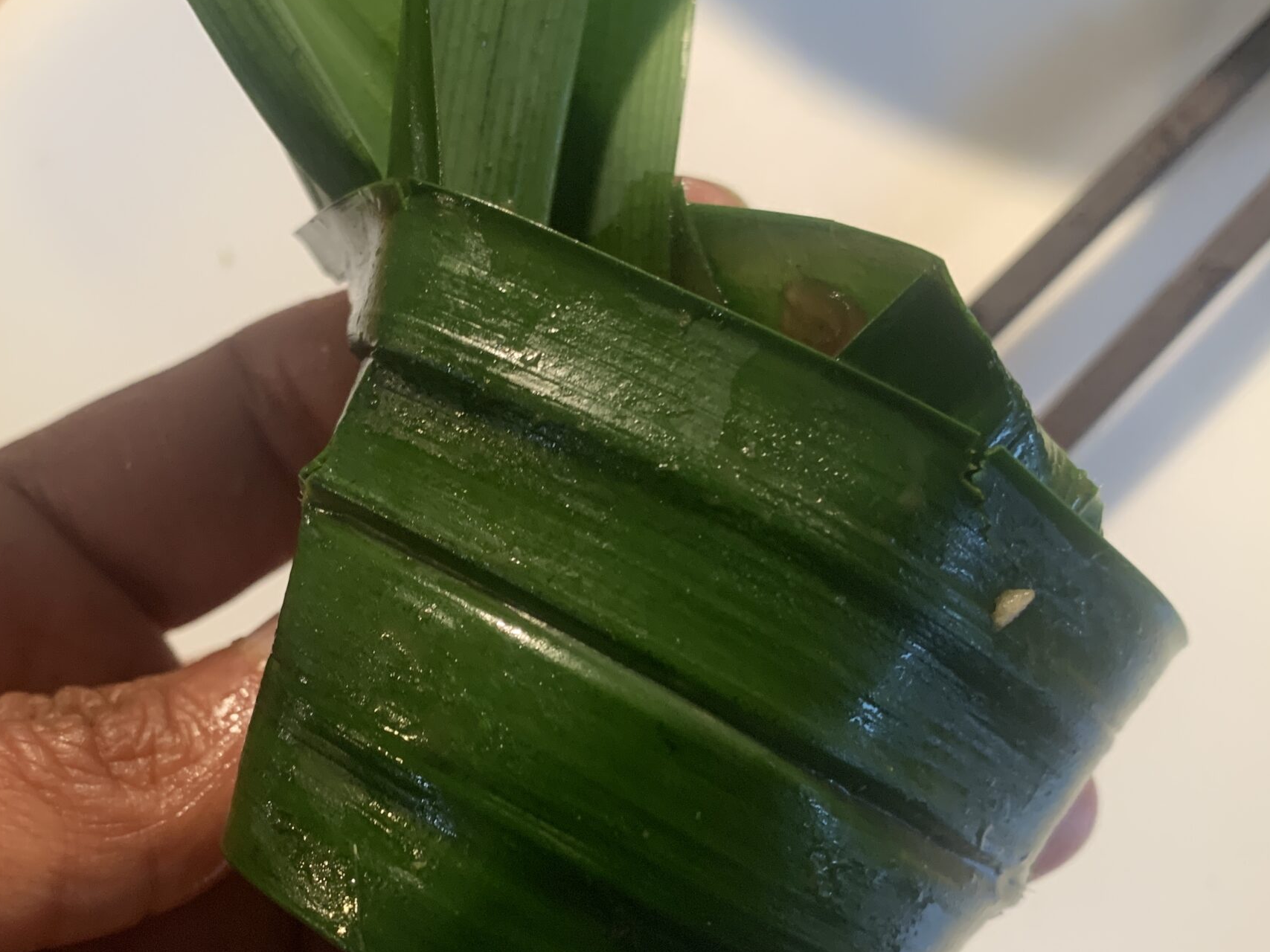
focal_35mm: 39
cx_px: 469
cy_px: 550
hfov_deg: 47.4
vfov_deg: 36.7
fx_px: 1431
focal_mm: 4.25
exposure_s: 1/50
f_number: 1.8
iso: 125
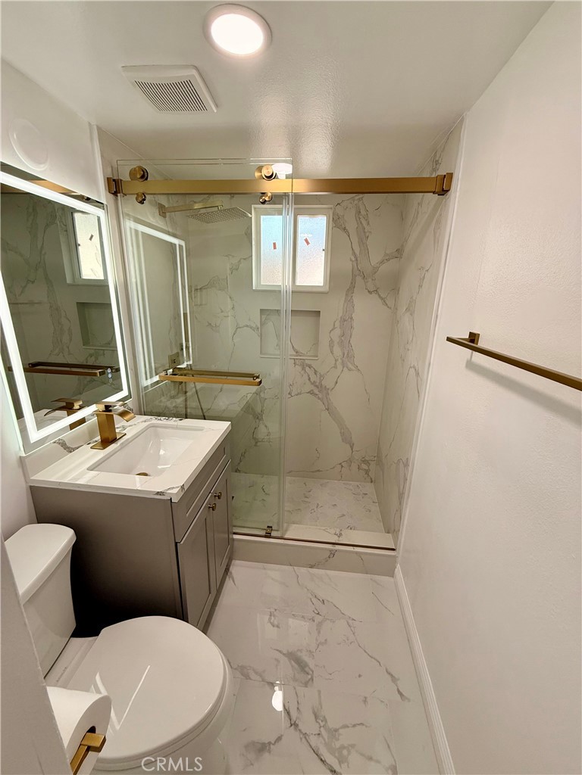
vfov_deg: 102.1
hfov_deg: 85.7
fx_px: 314
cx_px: 291
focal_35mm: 14
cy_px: 388
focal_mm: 2.22
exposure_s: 1/120
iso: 160
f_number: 2.2
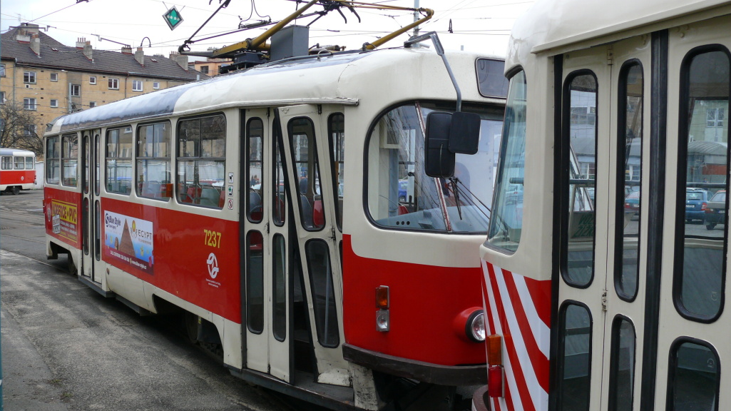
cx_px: 373
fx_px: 756
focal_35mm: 39
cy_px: 208
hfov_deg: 51.6
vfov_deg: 30.4
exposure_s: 1/80
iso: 100
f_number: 2.8
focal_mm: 7.4
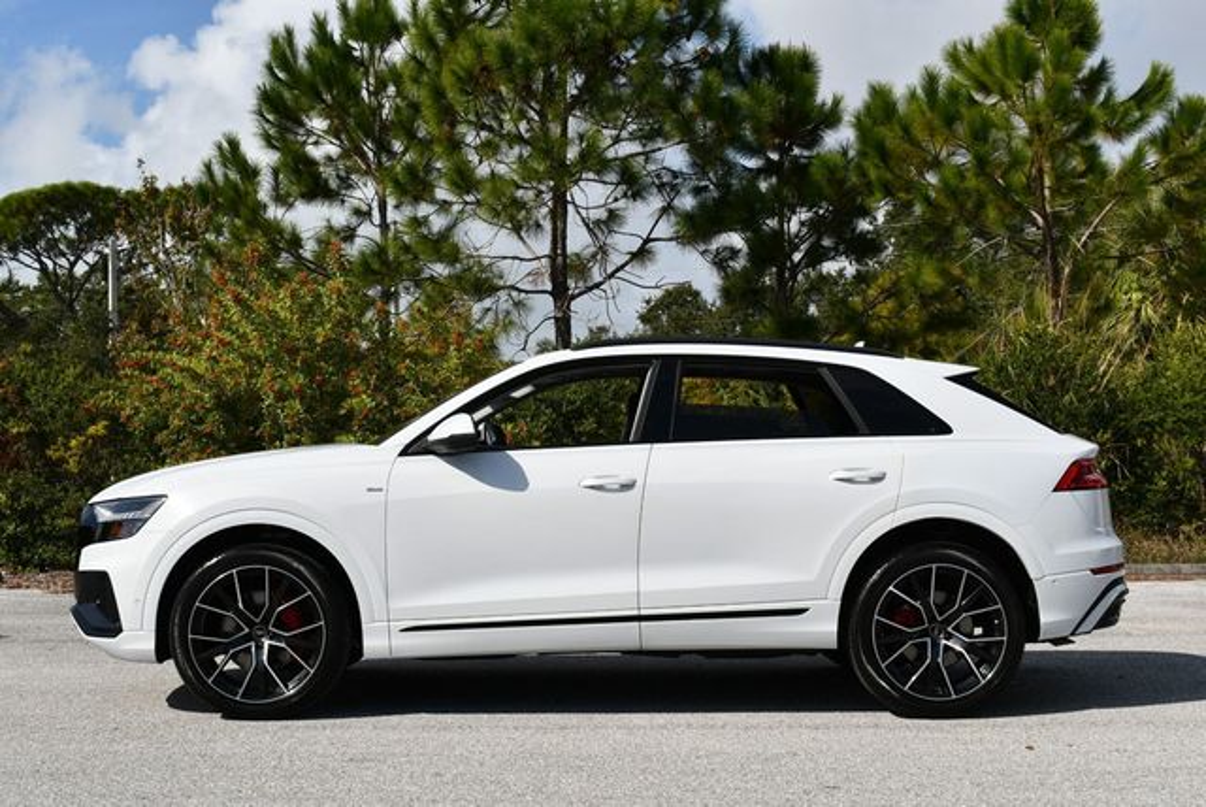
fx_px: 1811
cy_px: 404
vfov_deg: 25.1
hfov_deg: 36.8
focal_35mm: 54
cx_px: 603
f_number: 9
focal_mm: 27
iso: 100
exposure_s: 1/320
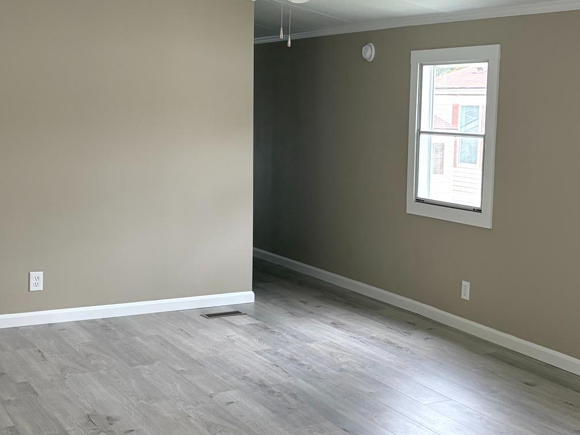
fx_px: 888
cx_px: 410
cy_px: 211
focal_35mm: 53
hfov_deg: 35.6
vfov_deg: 27.5
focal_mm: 5.96
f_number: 1.6
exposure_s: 1/105
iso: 125
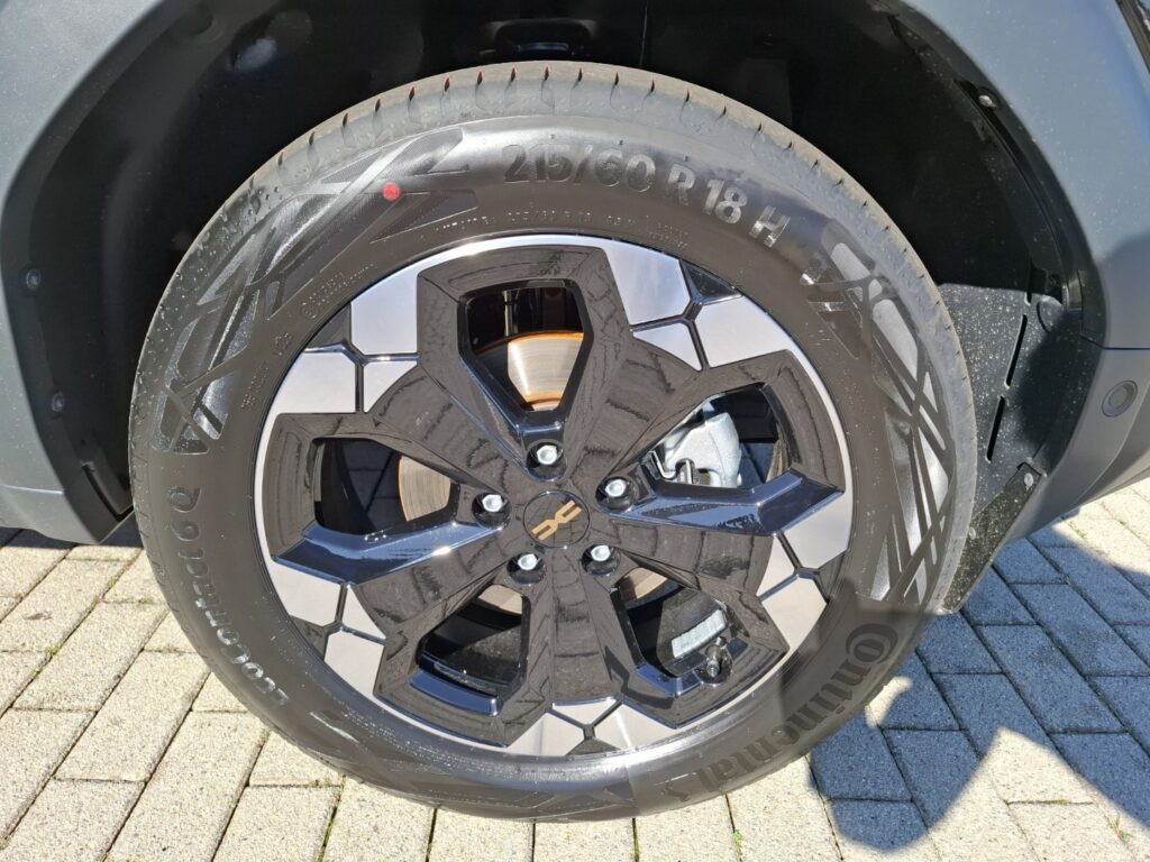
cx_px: 575
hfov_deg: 73.9
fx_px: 764
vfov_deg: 58.9
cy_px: 431
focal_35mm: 23
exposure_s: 1/935
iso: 50
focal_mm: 5.54
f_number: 1.8
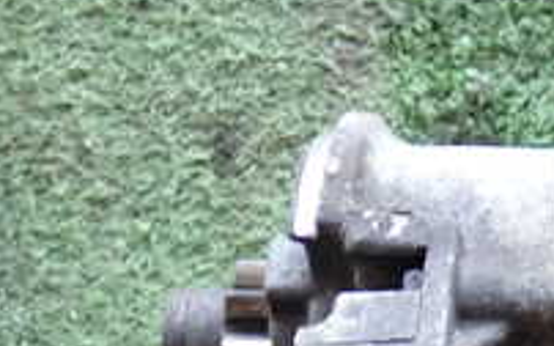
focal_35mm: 148
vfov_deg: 8.6
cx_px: 708
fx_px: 2233
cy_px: 533
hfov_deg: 13.6
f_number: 3.1
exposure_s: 1/50
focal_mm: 8.4
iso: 320
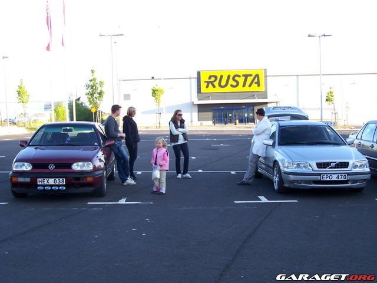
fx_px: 523
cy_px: 142
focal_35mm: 48
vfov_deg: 30.3
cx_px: 188
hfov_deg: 39.7
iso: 64
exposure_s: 1/125
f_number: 3
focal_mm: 8
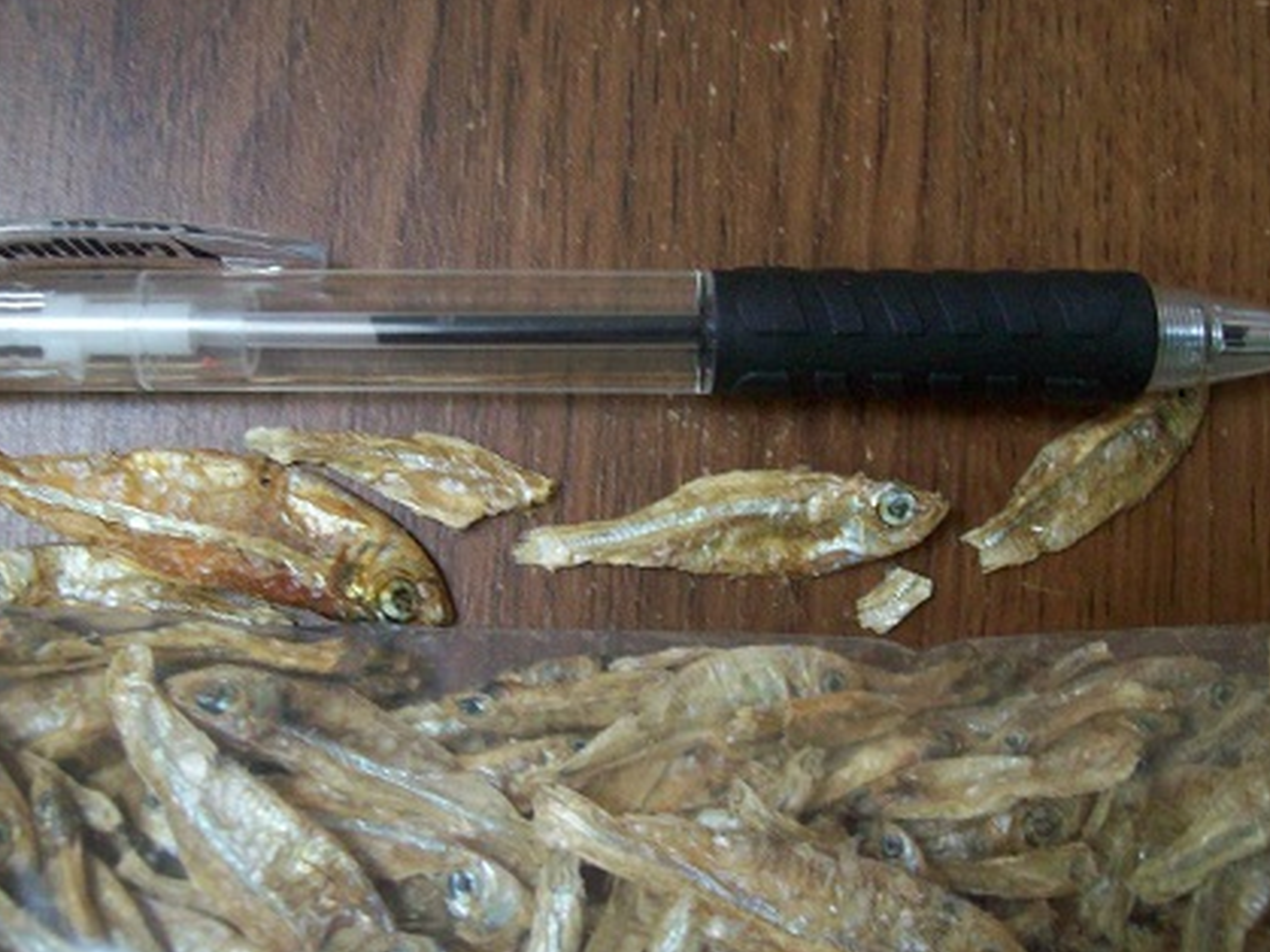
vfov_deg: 33.6
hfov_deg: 43.7
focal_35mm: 43
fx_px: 1577
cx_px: 524
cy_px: 484
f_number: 2.7
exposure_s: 1/8
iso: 200
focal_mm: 6
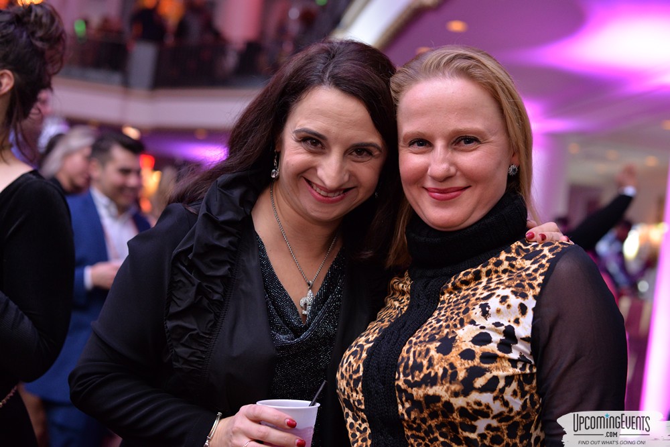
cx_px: 335
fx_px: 931
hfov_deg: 39.6
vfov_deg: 27.0
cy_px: 224
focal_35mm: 50
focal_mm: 50
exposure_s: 1/60
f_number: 3.5
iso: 2000
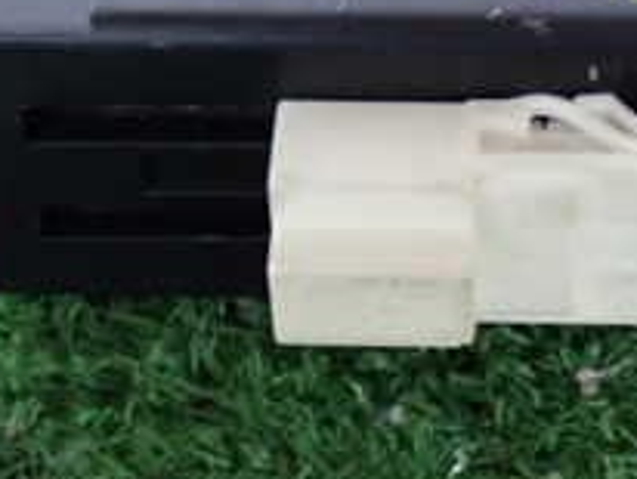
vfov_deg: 11.6
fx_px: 2358
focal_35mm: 128
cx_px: 498
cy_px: 108
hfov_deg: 15.3
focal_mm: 7.84
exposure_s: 1/15
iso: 800
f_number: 2.9
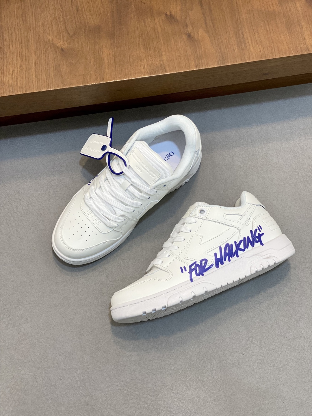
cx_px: 156
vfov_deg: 36.8
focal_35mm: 52
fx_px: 625
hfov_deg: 28.0
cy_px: 208
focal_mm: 6
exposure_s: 1/100
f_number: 2
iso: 64
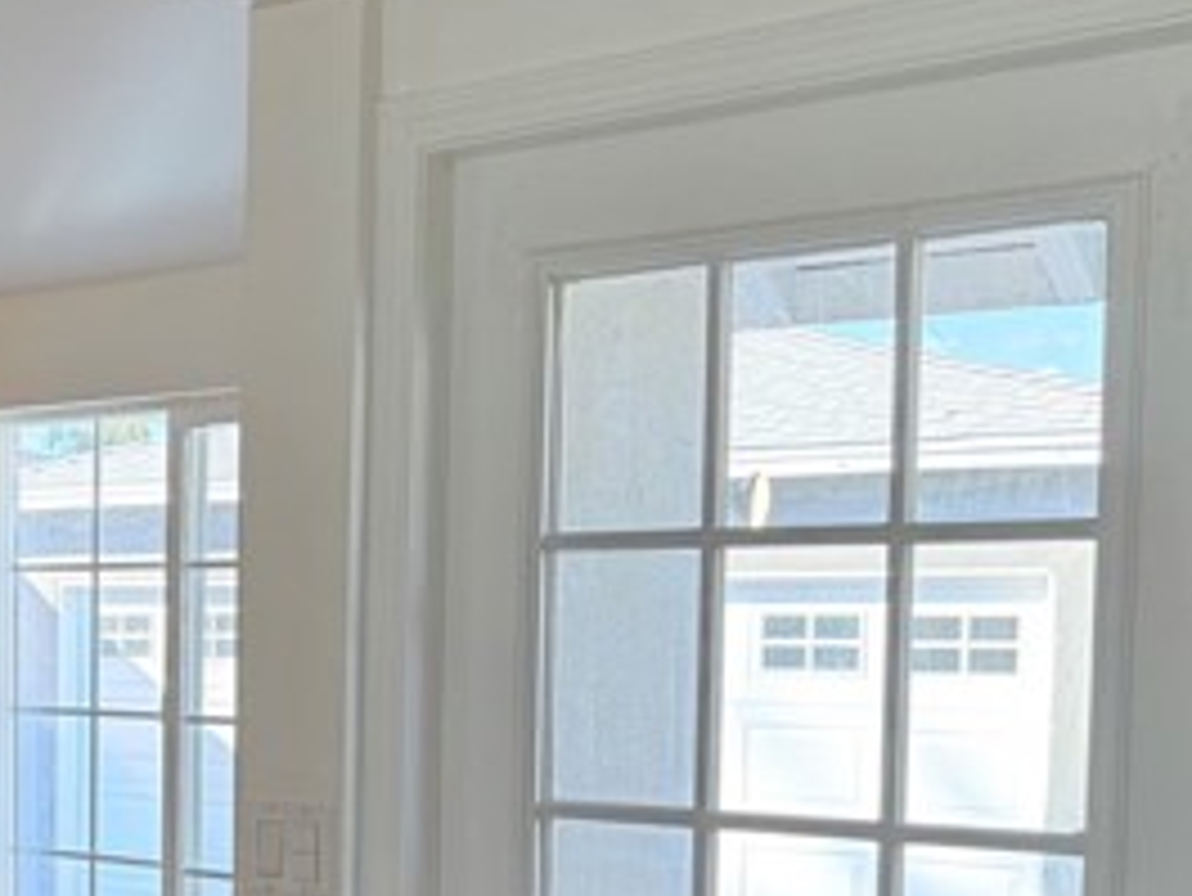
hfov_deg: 29.0
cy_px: 729
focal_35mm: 58
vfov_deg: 24.8
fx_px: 1998
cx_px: -211
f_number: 1.78
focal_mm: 6.76
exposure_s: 1/239
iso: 160
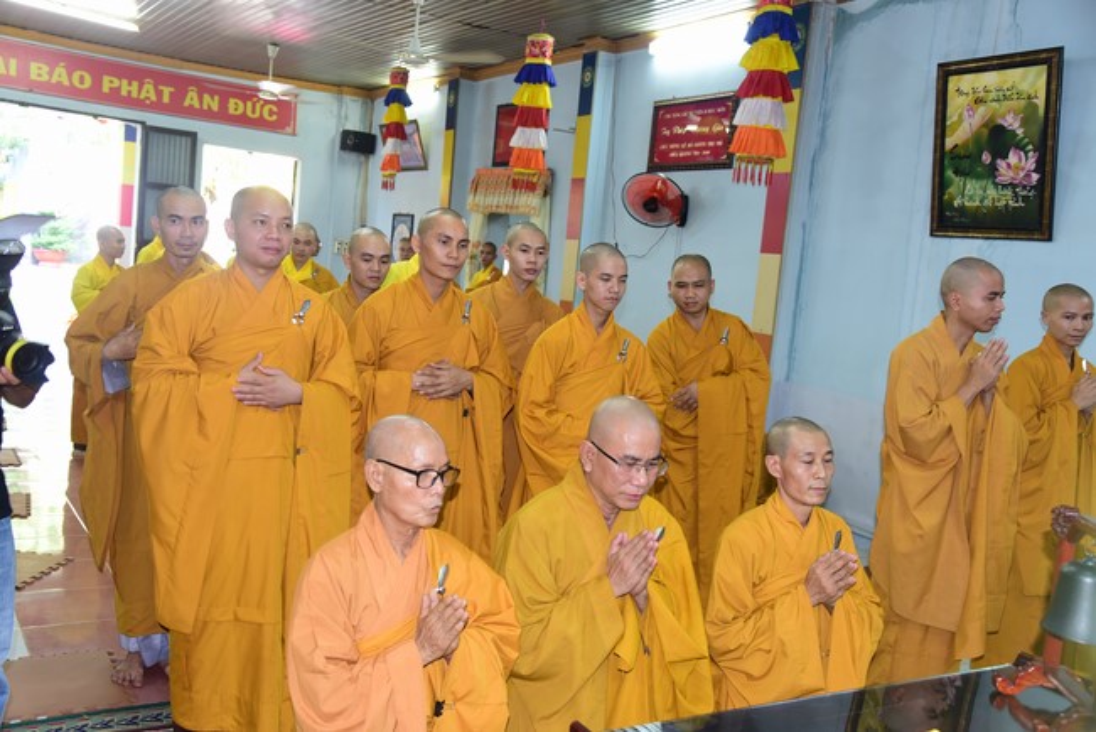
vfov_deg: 37.9
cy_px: 366
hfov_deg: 54.4
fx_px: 1066
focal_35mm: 35
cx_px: 548
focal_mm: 35
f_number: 5.6
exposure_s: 1/40
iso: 1600
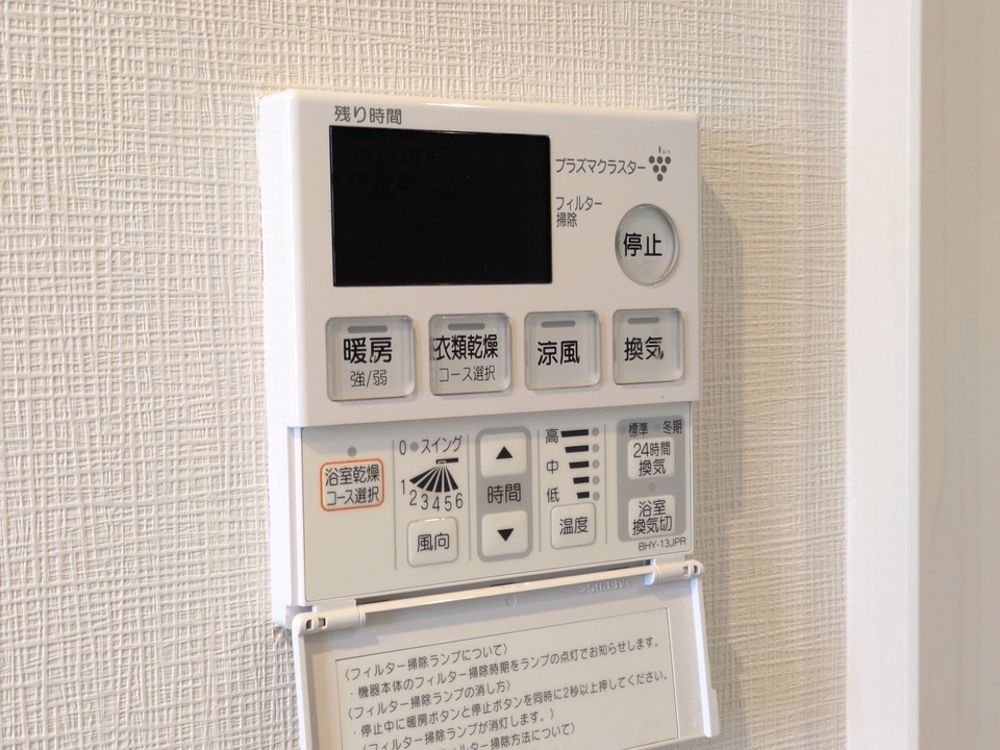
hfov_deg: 37.5
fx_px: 1473
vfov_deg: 28.6
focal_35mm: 51
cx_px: 500
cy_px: 375
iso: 456
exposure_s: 1/120
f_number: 1.89
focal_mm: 5.43
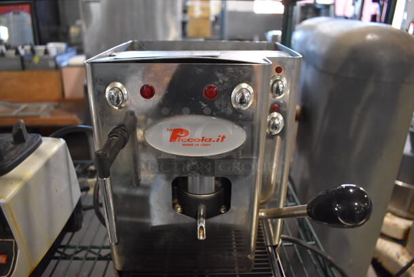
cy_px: 138
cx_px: 207
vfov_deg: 48.0
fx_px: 311
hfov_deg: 67.3
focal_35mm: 27
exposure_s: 1/125
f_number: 3.5
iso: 2000
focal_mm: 18
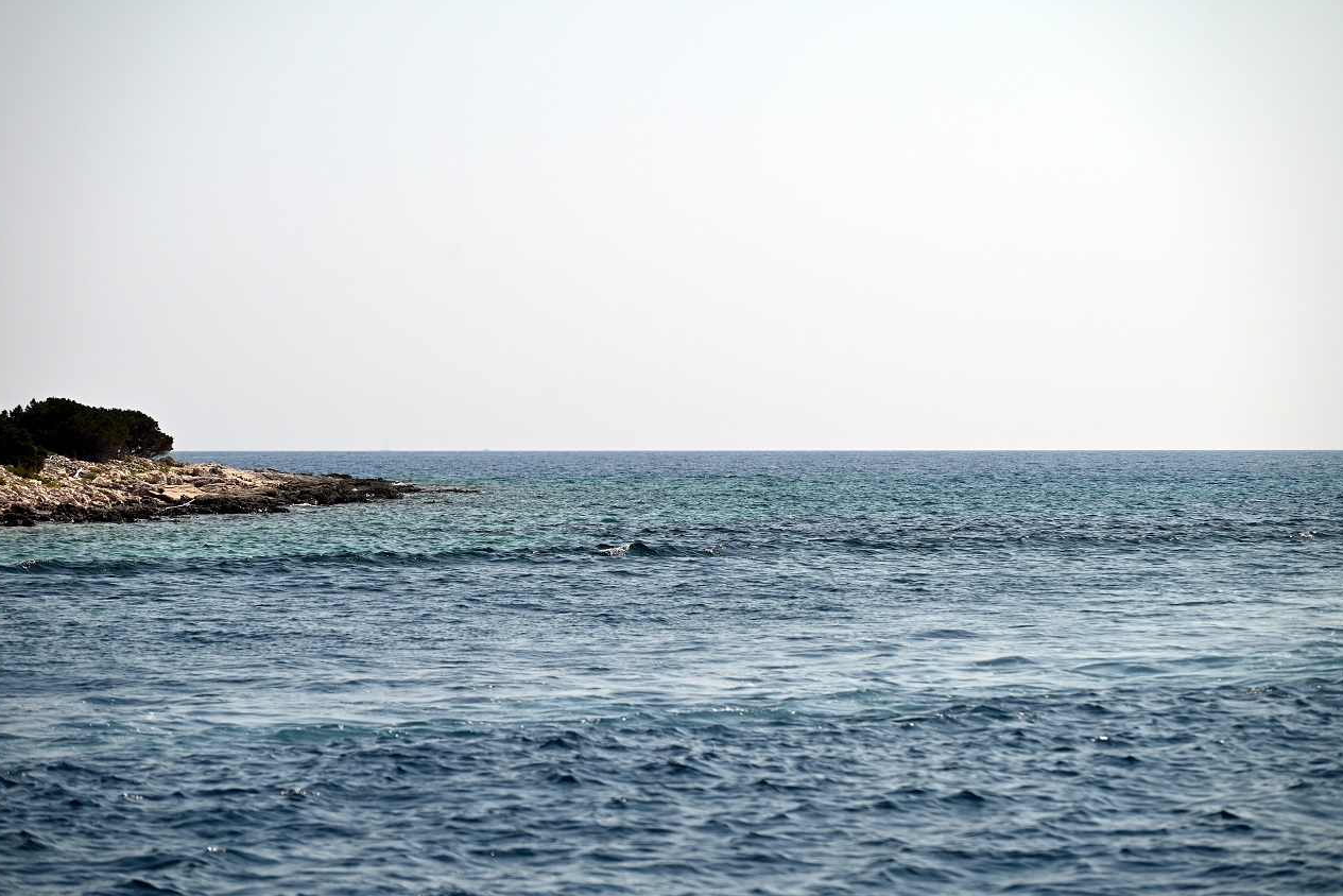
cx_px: 662
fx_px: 5559
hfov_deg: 13.8
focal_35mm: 149
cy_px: 440
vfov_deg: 9.2
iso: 100
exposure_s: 1/1250
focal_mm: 145
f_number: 6.3
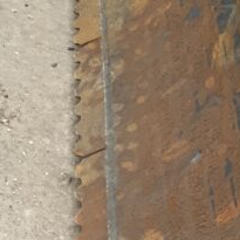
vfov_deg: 12.6
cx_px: -287
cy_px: -171
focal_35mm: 128
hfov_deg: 11.7
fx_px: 1004
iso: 16
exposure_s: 1/556
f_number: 1.8
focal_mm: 3
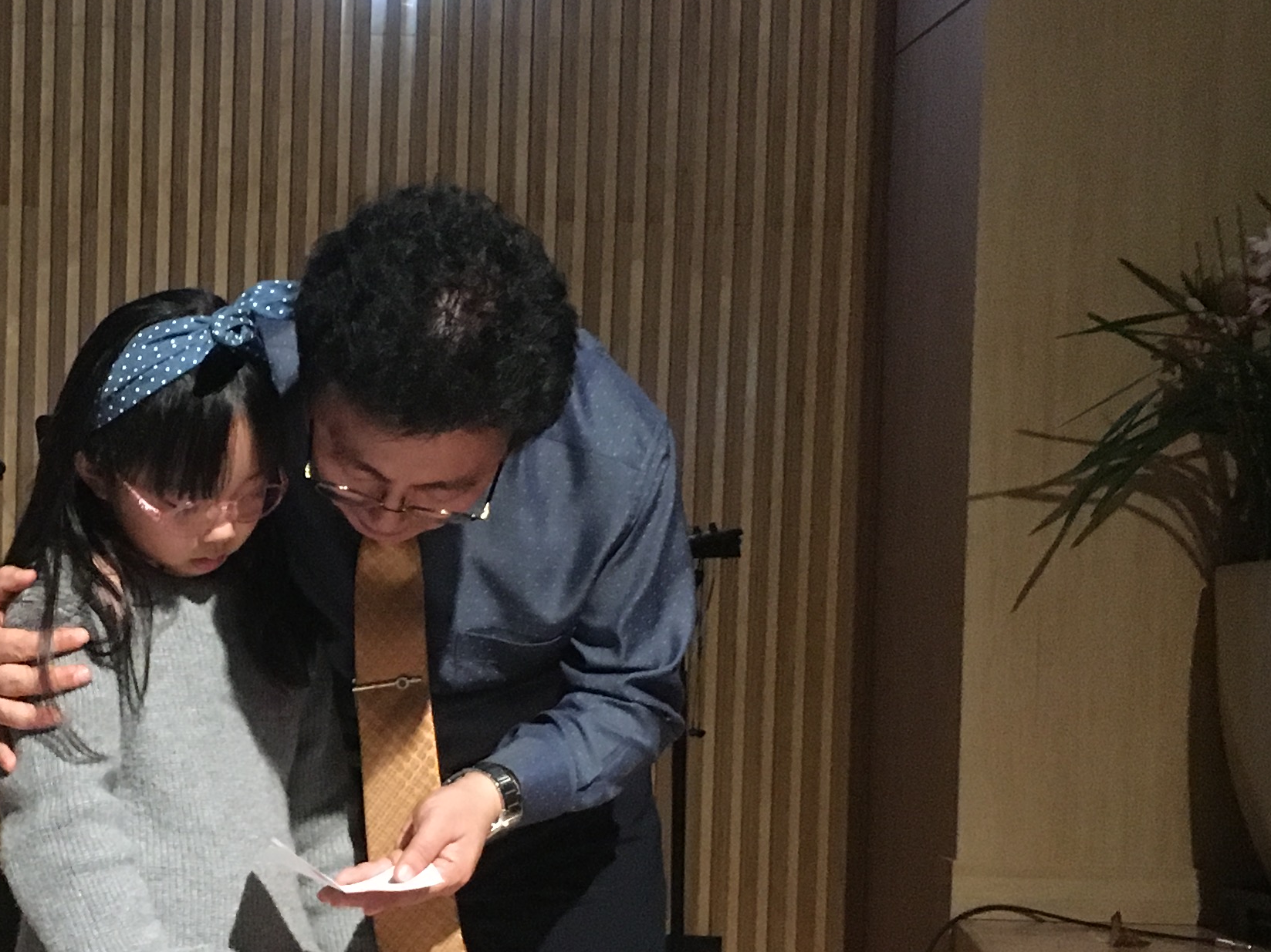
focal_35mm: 71
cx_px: 191
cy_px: 662
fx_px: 2607
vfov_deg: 20.6
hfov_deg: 26.7
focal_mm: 4.15
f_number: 2.2
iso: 250
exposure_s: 1/15
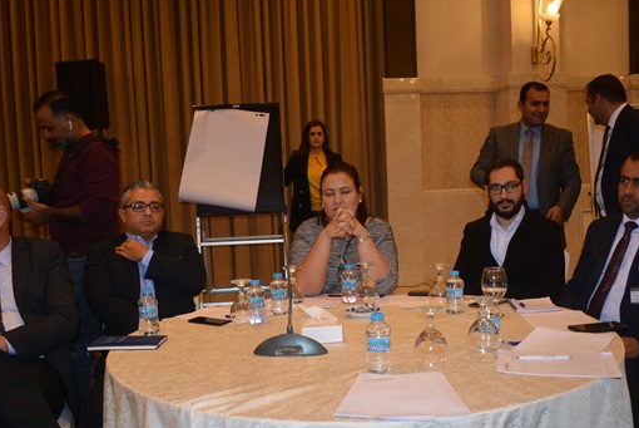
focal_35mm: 38
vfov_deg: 35.0
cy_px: 252
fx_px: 675
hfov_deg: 50.6
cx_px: 338
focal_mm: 18
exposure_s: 1/60
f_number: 3.5
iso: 900
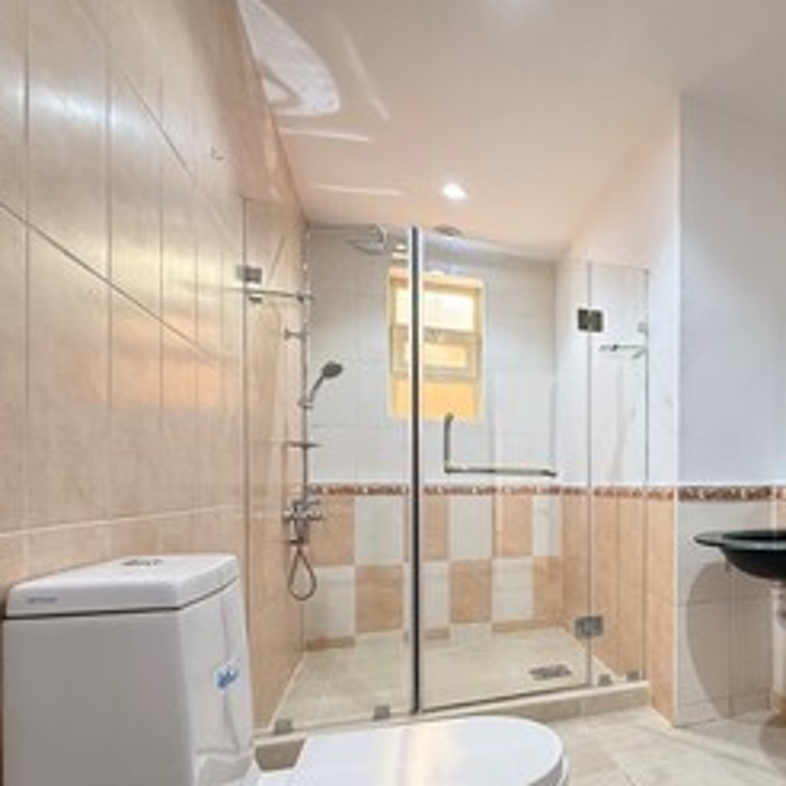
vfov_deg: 66.3
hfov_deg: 58.7
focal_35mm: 23
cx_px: 689
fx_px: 591
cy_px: 490
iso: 320
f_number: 2.2
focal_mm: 2.22
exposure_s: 1/78
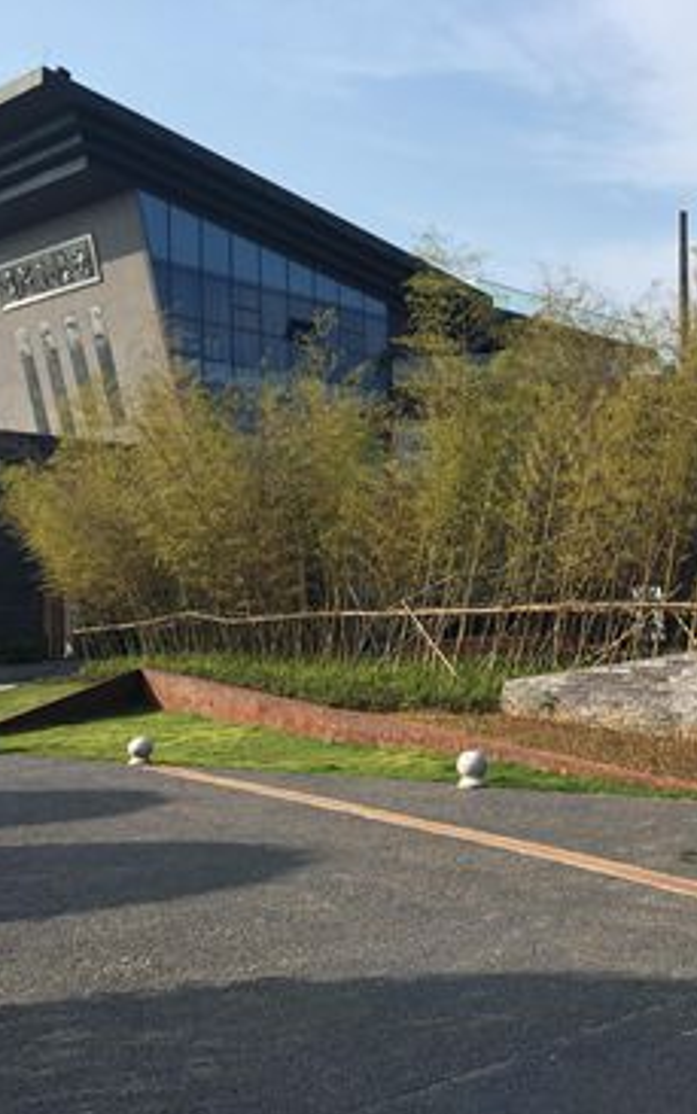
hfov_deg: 30.0
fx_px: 1275
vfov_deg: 47.2
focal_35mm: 42
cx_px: 536
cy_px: 565
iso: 25
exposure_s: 1/1479
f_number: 2.2
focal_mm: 4.15
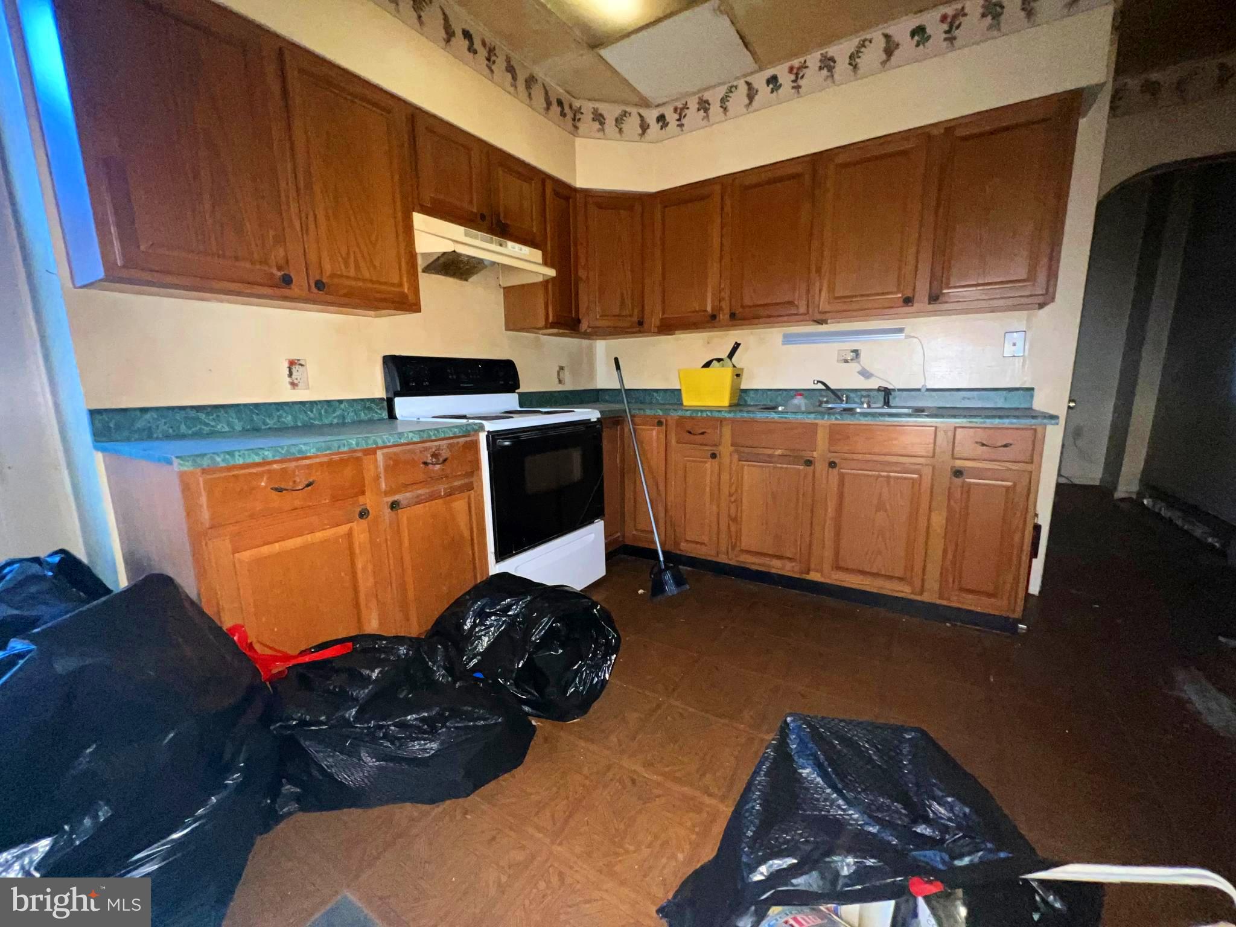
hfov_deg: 106.2
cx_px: 618
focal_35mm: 13
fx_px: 464
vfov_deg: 89.9
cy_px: 464
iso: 320
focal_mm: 1.57
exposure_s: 1/22
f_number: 1.8
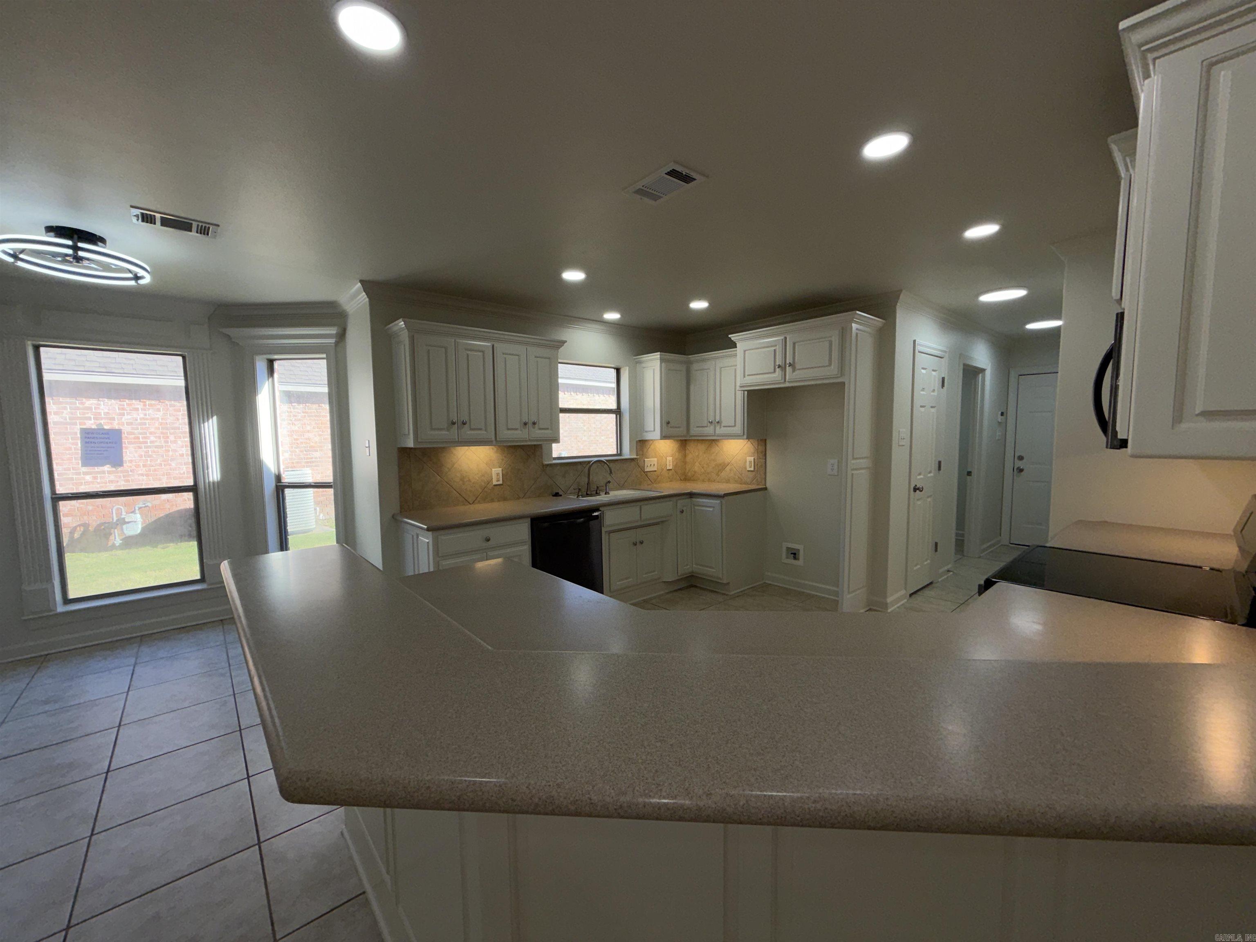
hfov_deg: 102.1
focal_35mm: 14
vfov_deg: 85.7
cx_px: 628
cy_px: 471
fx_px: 508
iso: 16
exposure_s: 1/134
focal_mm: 2.22
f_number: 2.2
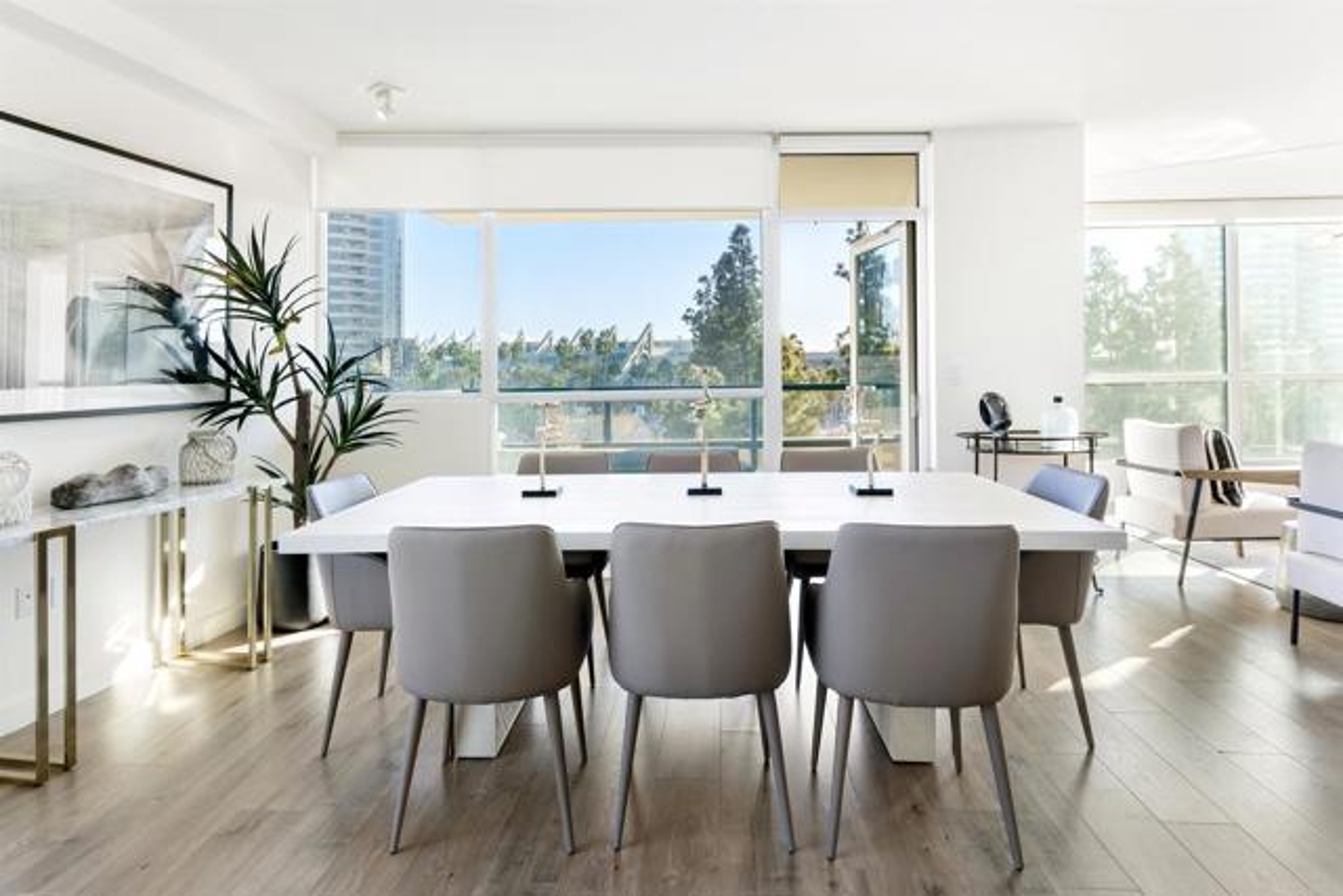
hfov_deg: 90.0
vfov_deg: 67.4
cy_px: 448
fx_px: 672
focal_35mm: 18
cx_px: 672
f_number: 8
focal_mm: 12
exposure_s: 1/10
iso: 125
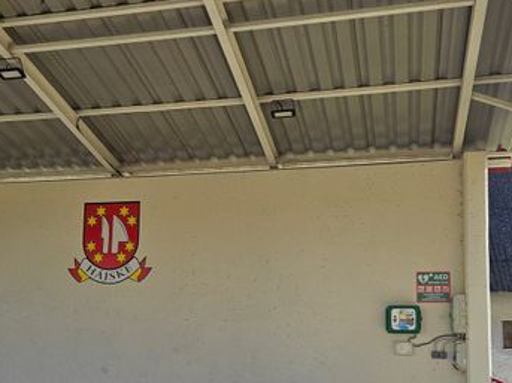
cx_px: 179
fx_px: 754
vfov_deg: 28.2
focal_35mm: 51
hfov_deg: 37.2
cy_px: 283
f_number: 1.8
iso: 50
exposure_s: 1/1084
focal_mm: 5.4
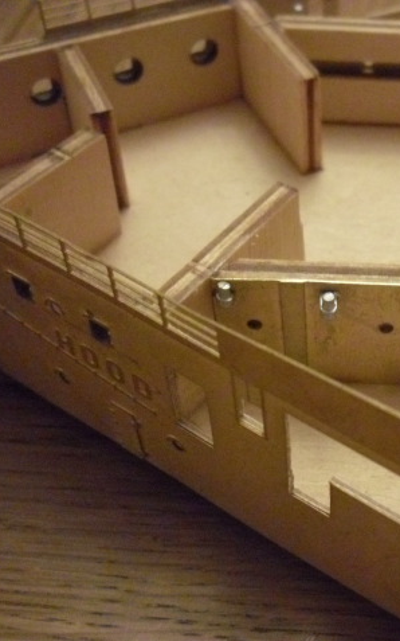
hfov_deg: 23.0
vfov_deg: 37.5
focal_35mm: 54
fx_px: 942
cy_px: 321
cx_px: 396
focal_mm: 6.2
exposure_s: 1/50
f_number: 2.8
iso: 800
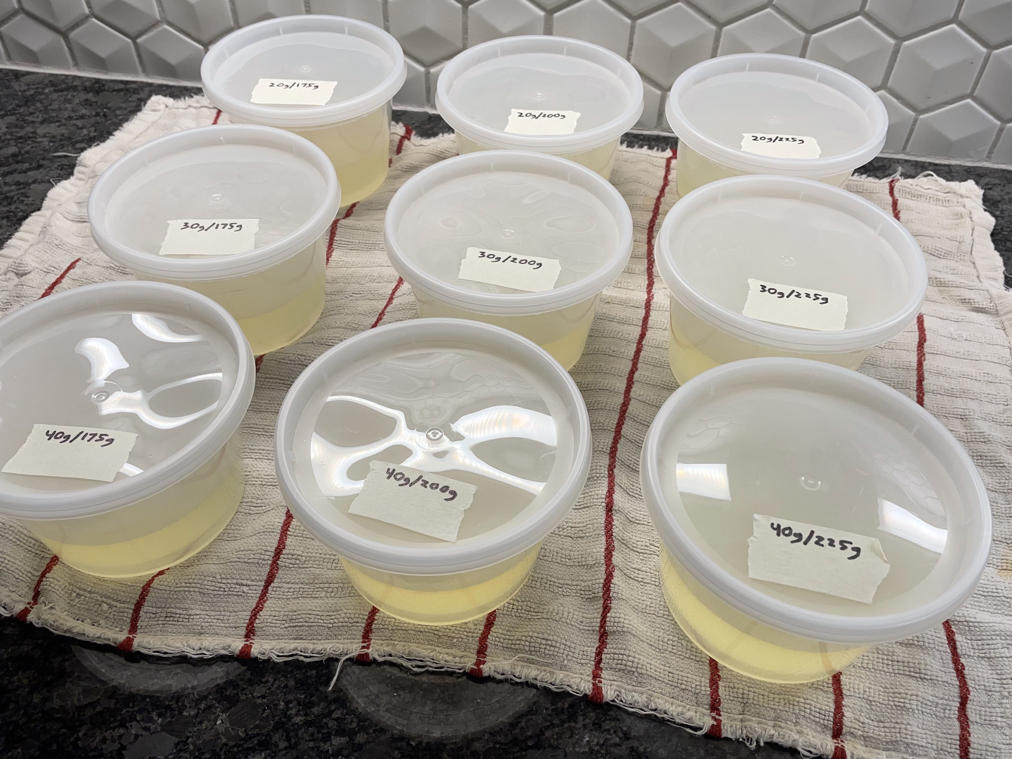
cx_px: 494
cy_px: 386
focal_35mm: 29
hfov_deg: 61.7
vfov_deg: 48.2
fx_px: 848
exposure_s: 1/120
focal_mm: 4.2
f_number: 1.6
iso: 50
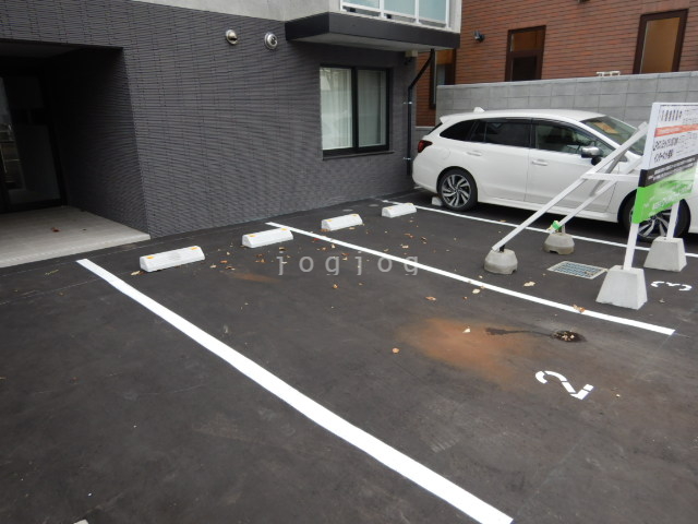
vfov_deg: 56.8
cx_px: 349
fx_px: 484
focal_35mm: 24
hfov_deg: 71.6
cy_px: 262
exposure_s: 1/320
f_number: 2.8
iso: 125
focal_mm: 4.3
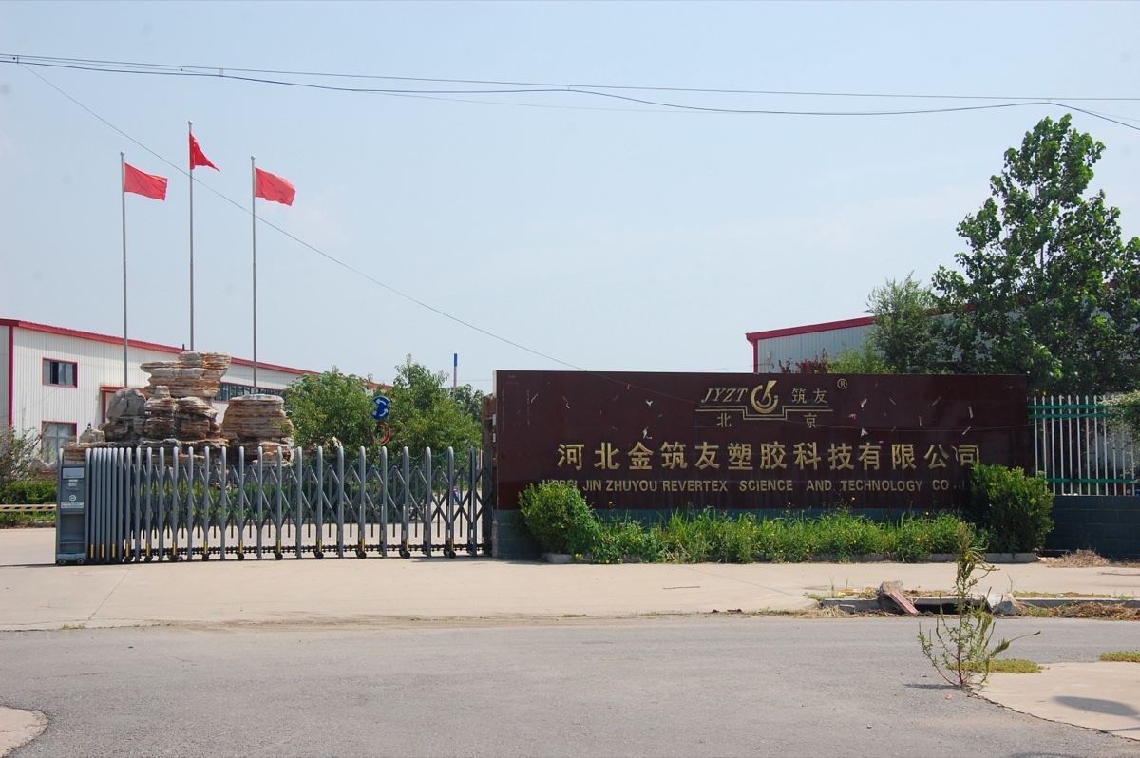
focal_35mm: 60
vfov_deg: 22.6
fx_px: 1898
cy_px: 379
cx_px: 570
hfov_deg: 33.4
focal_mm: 40
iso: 200
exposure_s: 1/320
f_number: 9
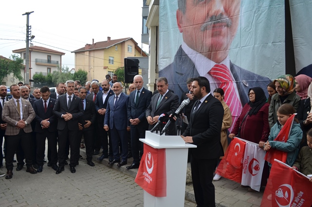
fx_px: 234
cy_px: 104
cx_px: 156
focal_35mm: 27
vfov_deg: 47.7
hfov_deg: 67.5
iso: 200
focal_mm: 18
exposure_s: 1/160
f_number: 6.3
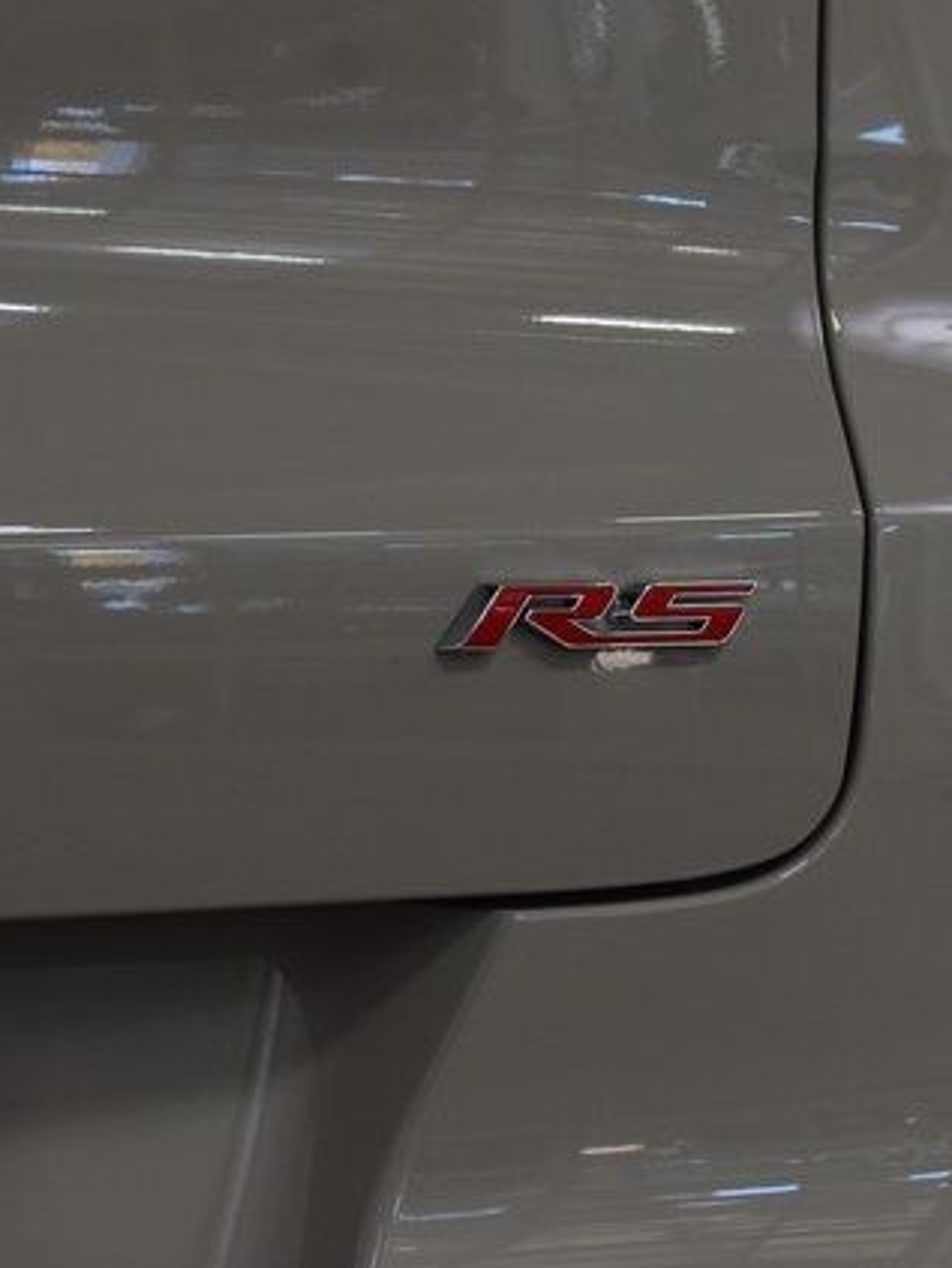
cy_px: 632
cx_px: 568
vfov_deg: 12.9
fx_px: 5605
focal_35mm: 153
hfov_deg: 9.7
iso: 1600
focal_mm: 70
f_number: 7.1
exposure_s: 1/125
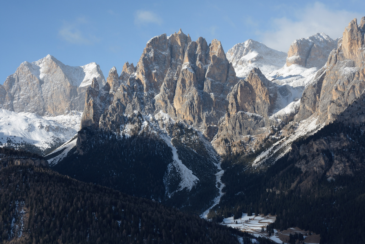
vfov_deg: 18.2
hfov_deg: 27.0
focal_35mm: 75
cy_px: 122
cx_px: 182
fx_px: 760
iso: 200
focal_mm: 50
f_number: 8
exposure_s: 1/400
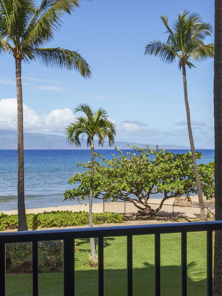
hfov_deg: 27.4
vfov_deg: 36.8
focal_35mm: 52
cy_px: 148
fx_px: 445
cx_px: 180
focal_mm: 24
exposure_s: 1/25
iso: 100
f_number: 8
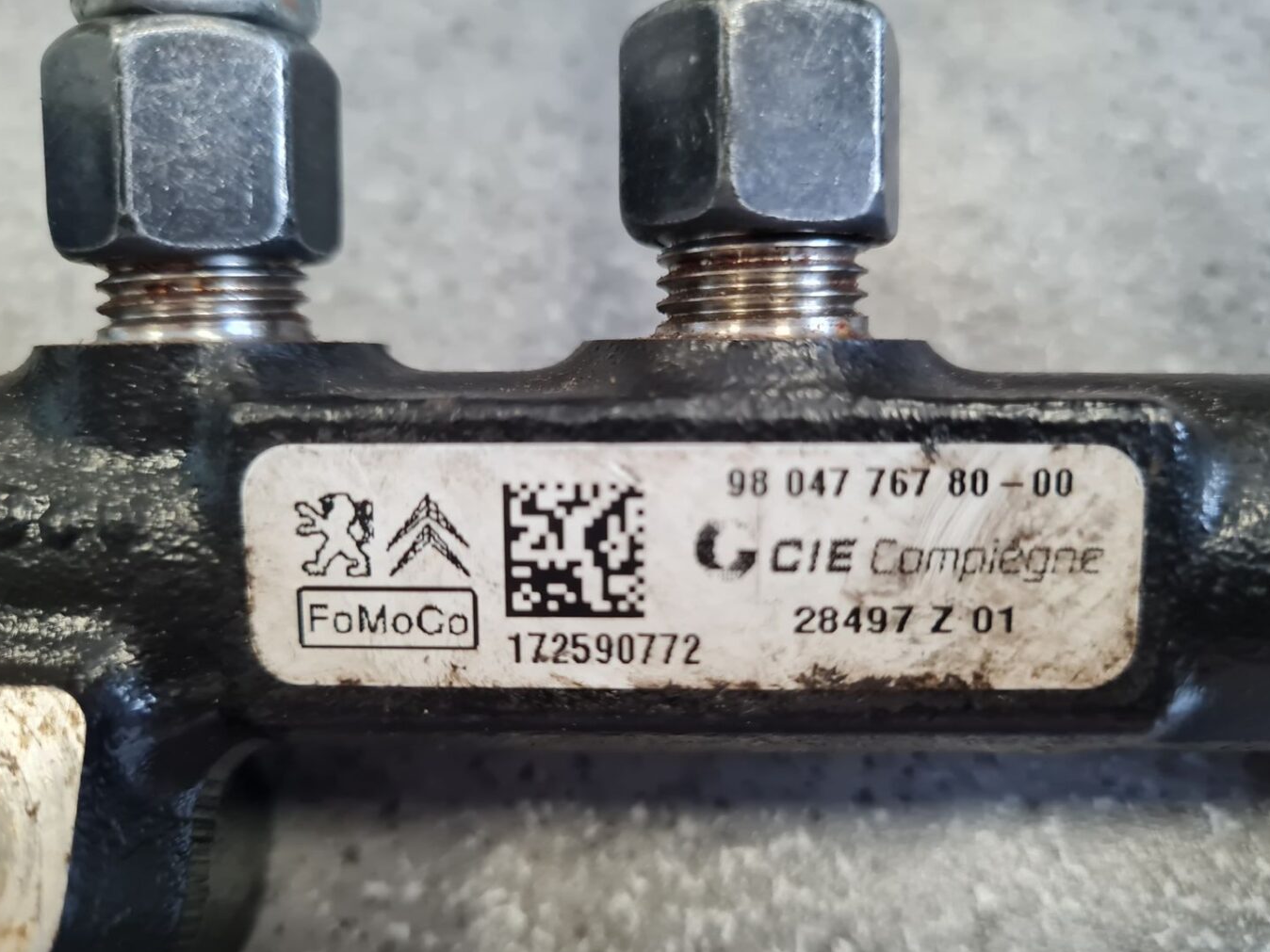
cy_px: 492
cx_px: 646
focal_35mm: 27
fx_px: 991
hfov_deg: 65.3
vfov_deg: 51.3
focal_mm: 5.4
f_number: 1.8
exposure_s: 1/100
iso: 250
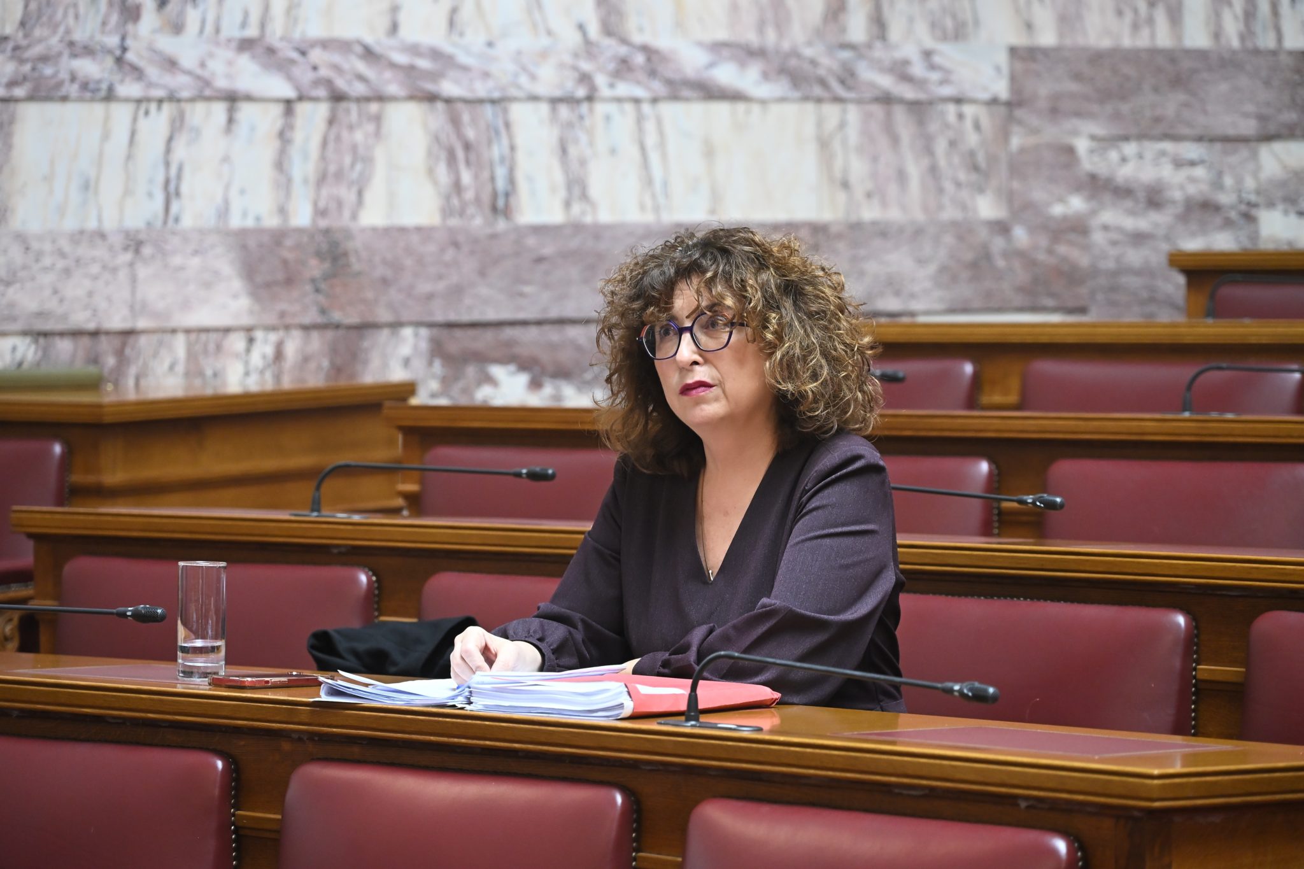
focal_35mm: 120
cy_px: 434
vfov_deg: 11.4
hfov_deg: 17.1
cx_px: 652
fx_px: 4346
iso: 2800
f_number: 4.5
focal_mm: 120
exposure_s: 1/200
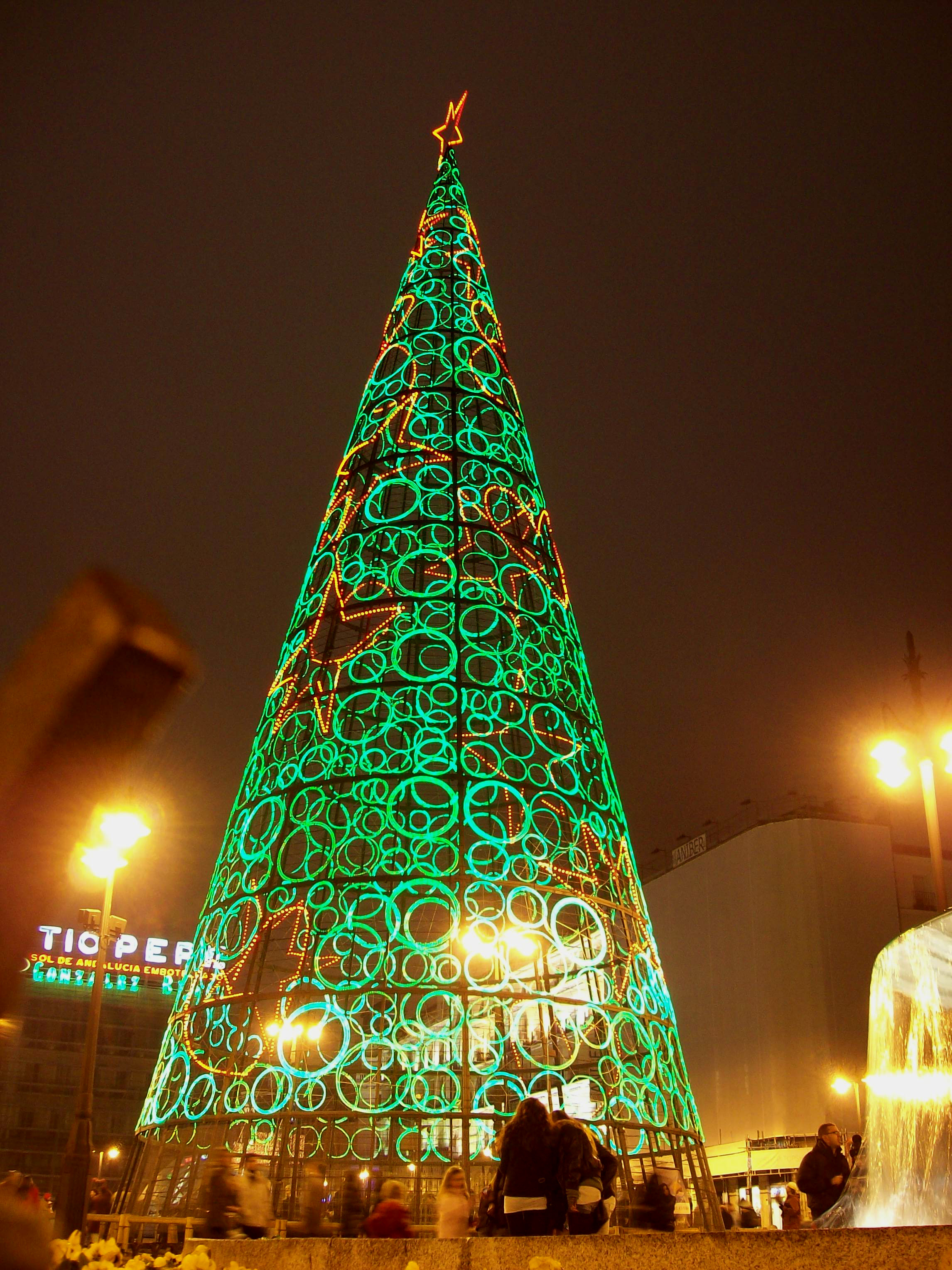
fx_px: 1320
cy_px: 635
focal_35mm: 36
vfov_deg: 51.4
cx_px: 476
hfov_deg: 39.7
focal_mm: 6
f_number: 2.7
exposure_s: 1/3.31
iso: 80
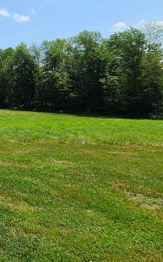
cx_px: -70
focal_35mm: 32
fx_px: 228
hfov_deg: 28.5
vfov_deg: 58.6
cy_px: 93
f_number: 2.2
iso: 50
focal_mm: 2.2
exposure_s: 1/2088
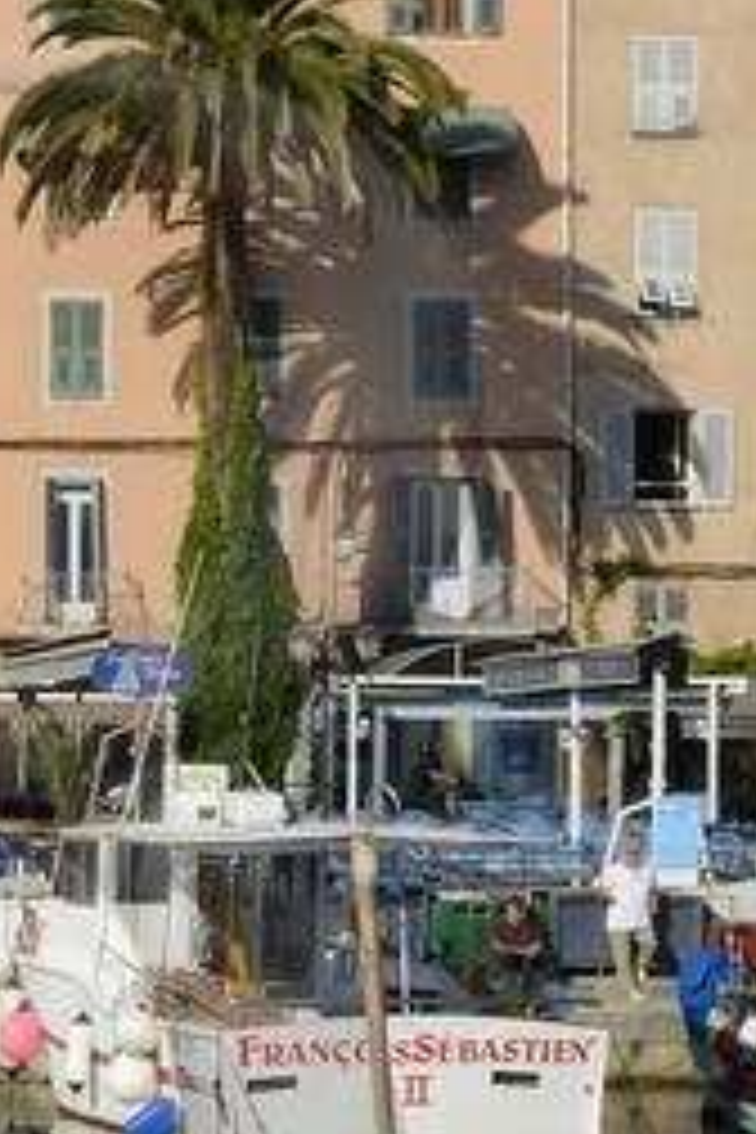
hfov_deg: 8.7
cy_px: 796
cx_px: -598
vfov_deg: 13.5
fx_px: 4788
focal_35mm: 152
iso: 200
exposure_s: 1/200
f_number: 18
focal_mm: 24
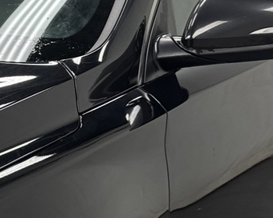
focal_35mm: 137
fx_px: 1107
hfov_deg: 12.5
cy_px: 255
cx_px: -259
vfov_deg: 11.1
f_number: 1.78
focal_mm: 6.76
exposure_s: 1/430
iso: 80
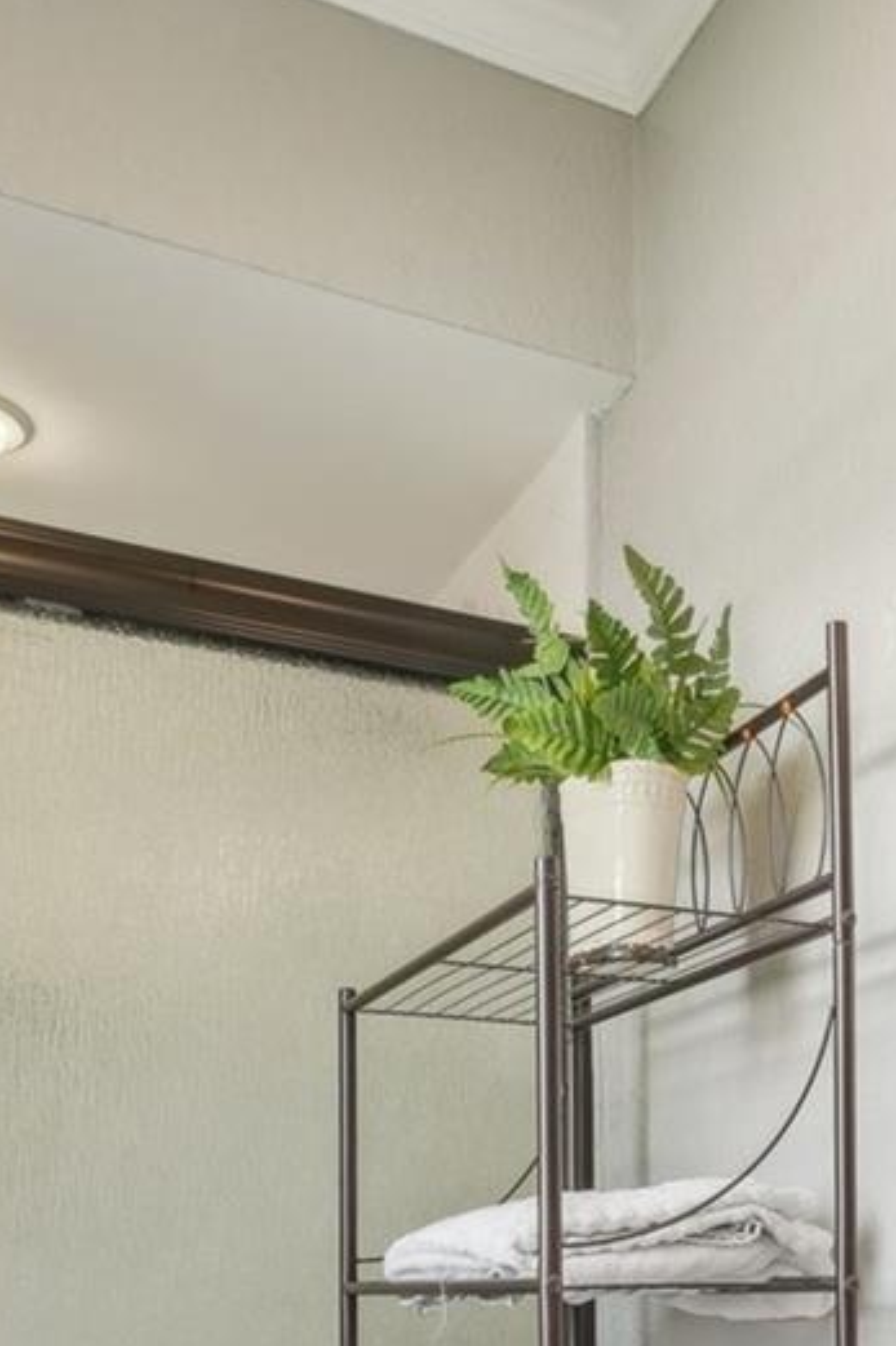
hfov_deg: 29.3
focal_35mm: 43
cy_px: 1323
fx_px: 1606
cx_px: 881
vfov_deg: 40.3
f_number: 8
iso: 400
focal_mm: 14
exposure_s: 1/30
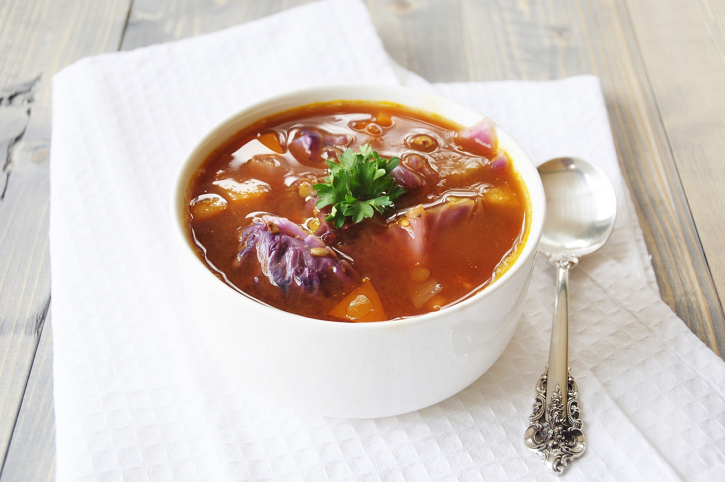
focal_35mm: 60
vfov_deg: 22.6
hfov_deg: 33.4
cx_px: 362
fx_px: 1207
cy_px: 241
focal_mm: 40
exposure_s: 1/60
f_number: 6.3
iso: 200
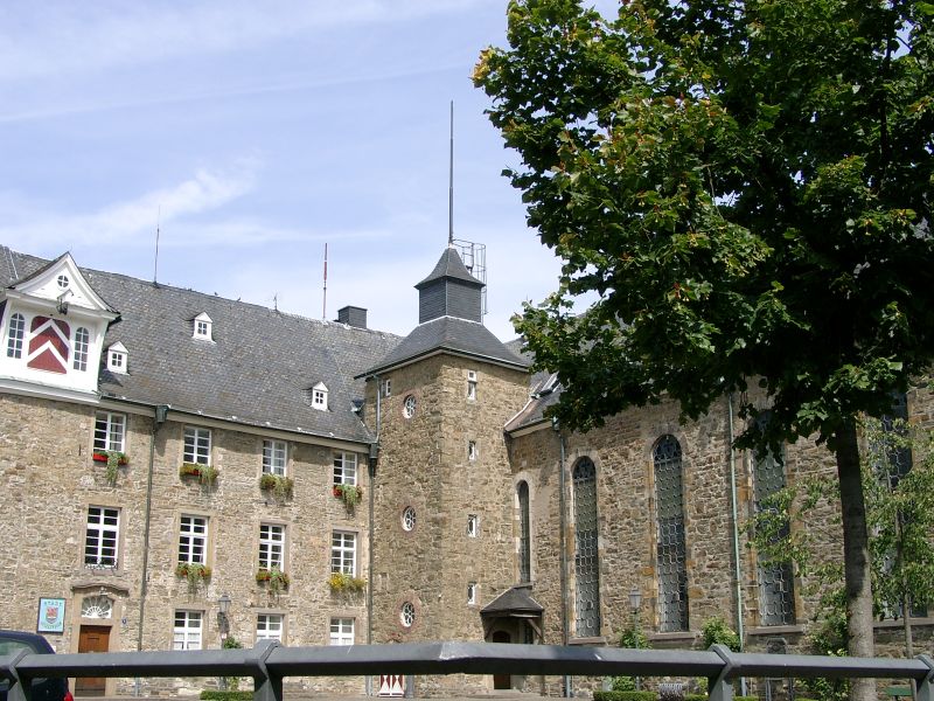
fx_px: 1214
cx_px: 467
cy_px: 350
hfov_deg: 42.1
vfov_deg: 32.2
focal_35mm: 45
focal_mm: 9.29
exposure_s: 1/571
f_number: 4
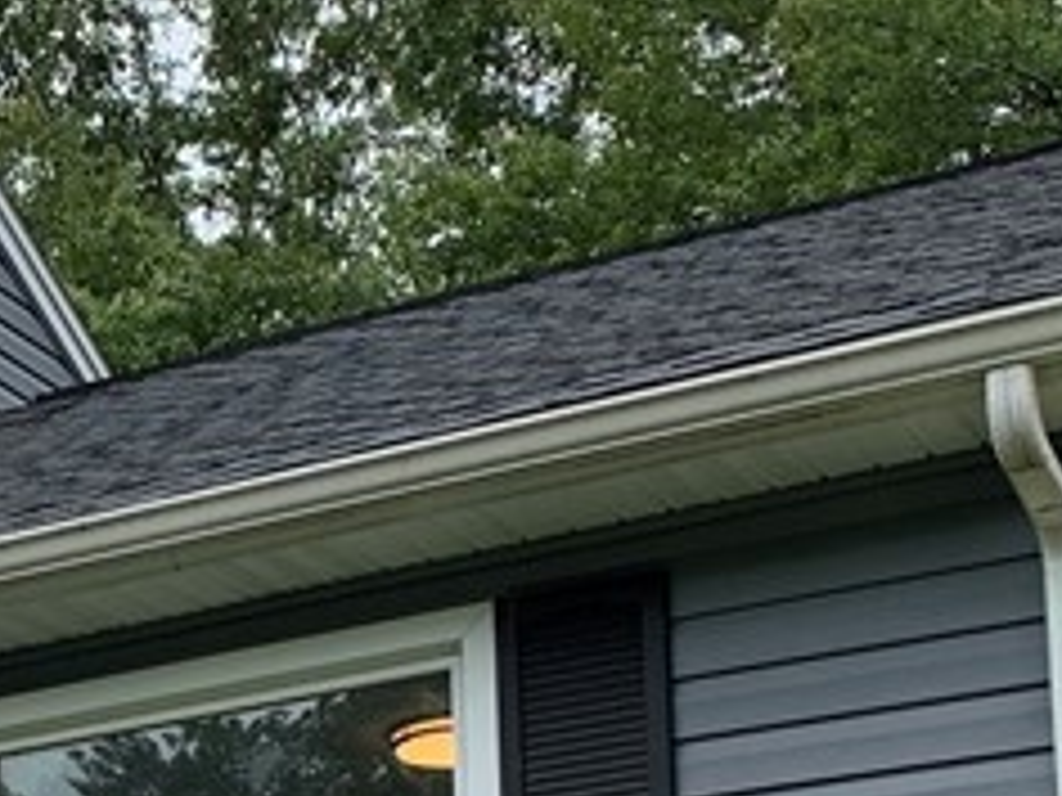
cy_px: 1219
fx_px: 3467
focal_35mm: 113
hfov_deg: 15.9
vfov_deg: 12.4
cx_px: -540
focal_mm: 4.25
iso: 25
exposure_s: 1/605
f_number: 1.8
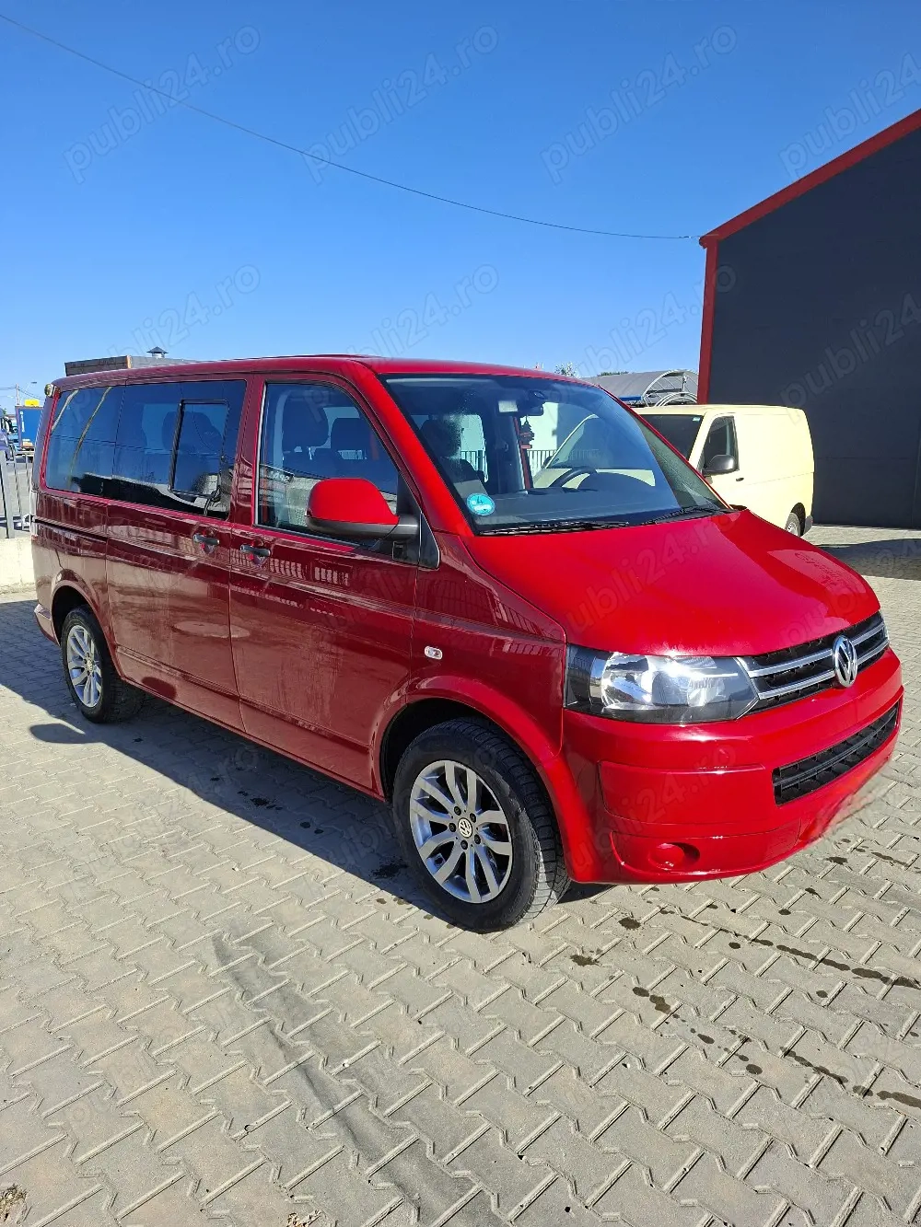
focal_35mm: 23
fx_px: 816
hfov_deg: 58.9
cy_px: 614
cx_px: 460
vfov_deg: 73.9
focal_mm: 5.54
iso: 50
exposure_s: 1/1429
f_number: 1.8
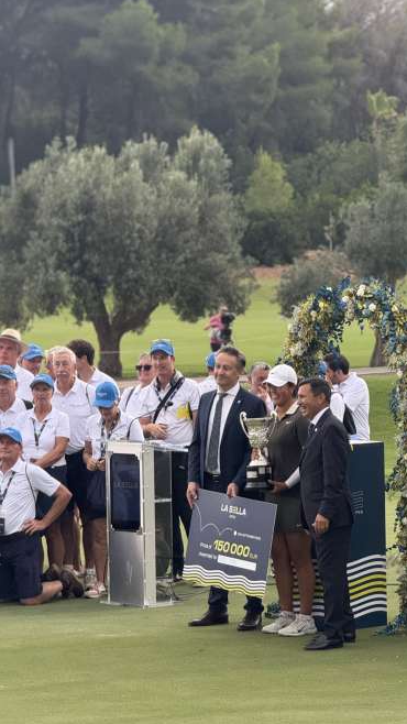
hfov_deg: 8.5
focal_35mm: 143
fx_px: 2744
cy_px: 356
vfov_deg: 15.0
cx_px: 296
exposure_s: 1/99
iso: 160
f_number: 2.8
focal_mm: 15.66
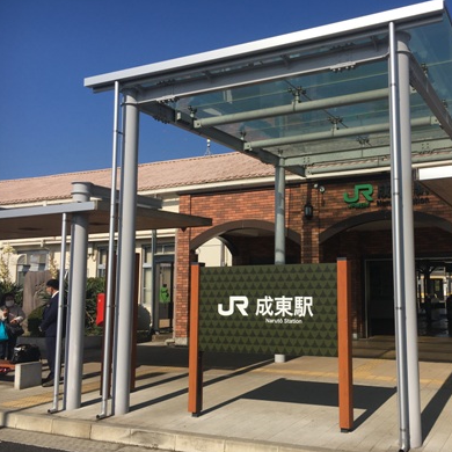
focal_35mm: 35
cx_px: 303
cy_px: 226
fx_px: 517
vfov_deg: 47.2
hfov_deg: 46.4
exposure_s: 1/2404
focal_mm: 4.15
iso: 25
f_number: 2.2
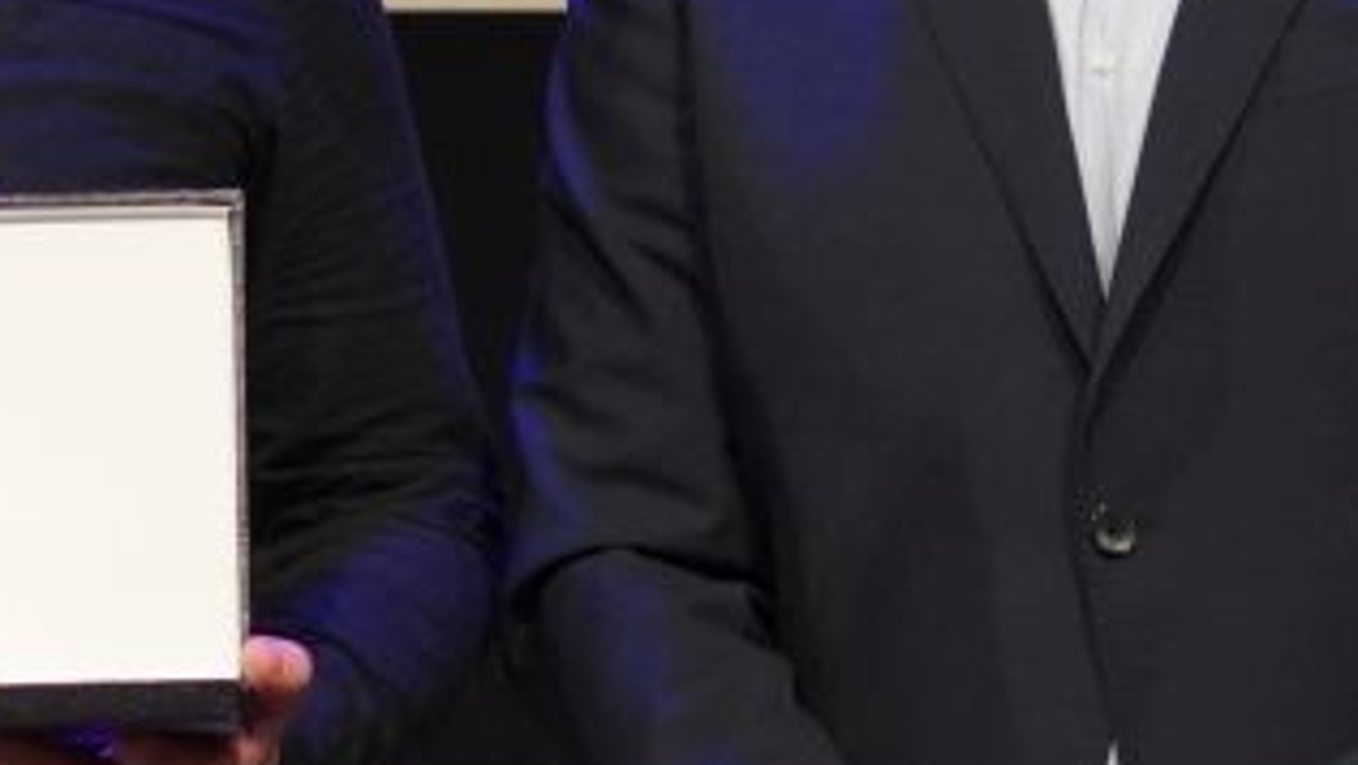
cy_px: 206
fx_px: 10626
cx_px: 380
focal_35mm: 295
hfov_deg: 7.3
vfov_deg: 4.1
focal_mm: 40
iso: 1250
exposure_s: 1/100
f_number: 2.8
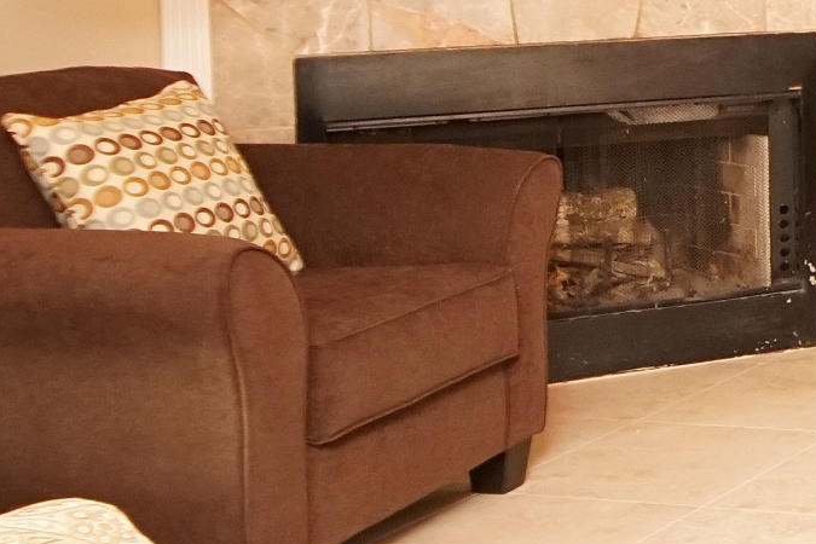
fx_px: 1813
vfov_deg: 16.6
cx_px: 1464
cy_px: -28
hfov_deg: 19.3
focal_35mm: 80
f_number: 4.5
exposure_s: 1/160
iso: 1600
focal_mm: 12
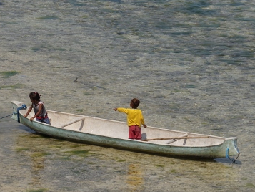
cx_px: 155
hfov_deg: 7.3
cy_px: 95
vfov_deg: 5.5
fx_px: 1987
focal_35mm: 270
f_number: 8
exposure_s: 1/400
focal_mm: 135
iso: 100
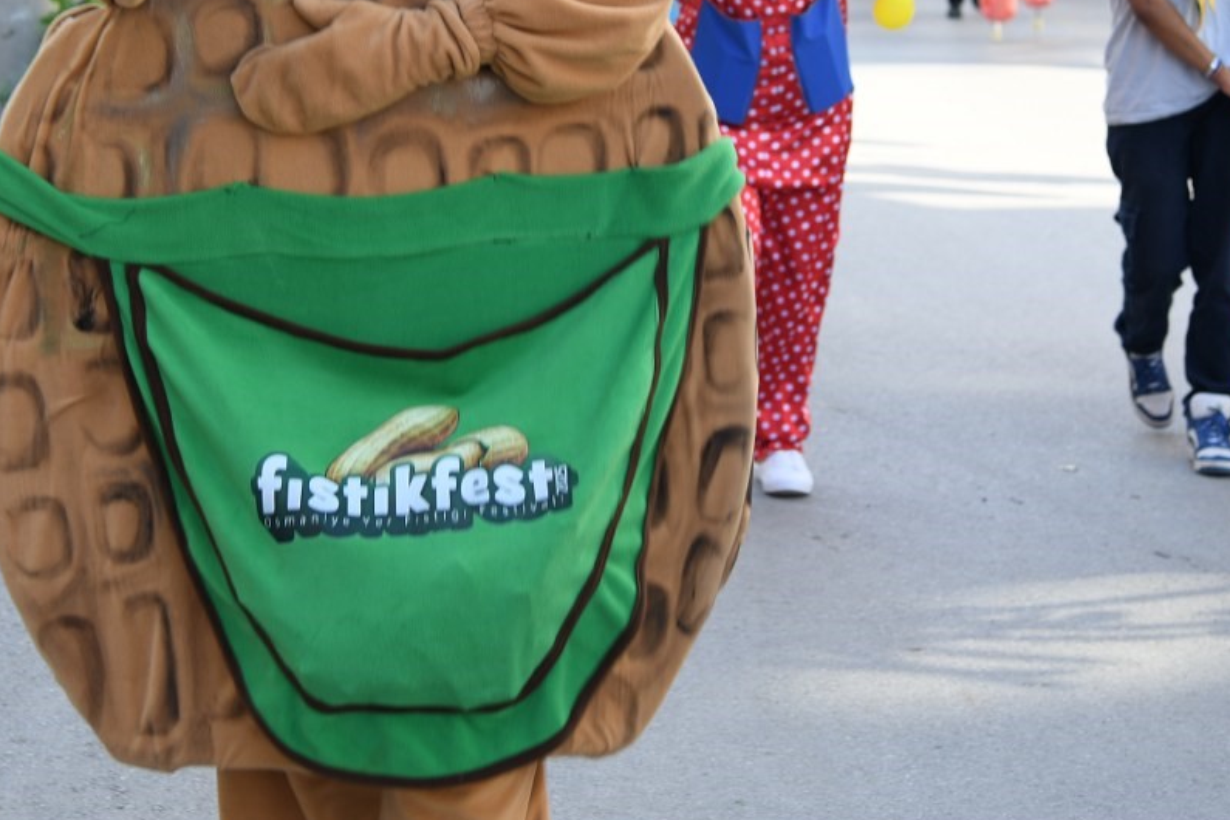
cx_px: 487
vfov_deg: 13.2
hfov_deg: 19.8
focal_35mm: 103
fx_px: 3519
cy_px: 94
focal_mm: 52
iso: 64
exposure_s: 1/80
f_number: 4.5
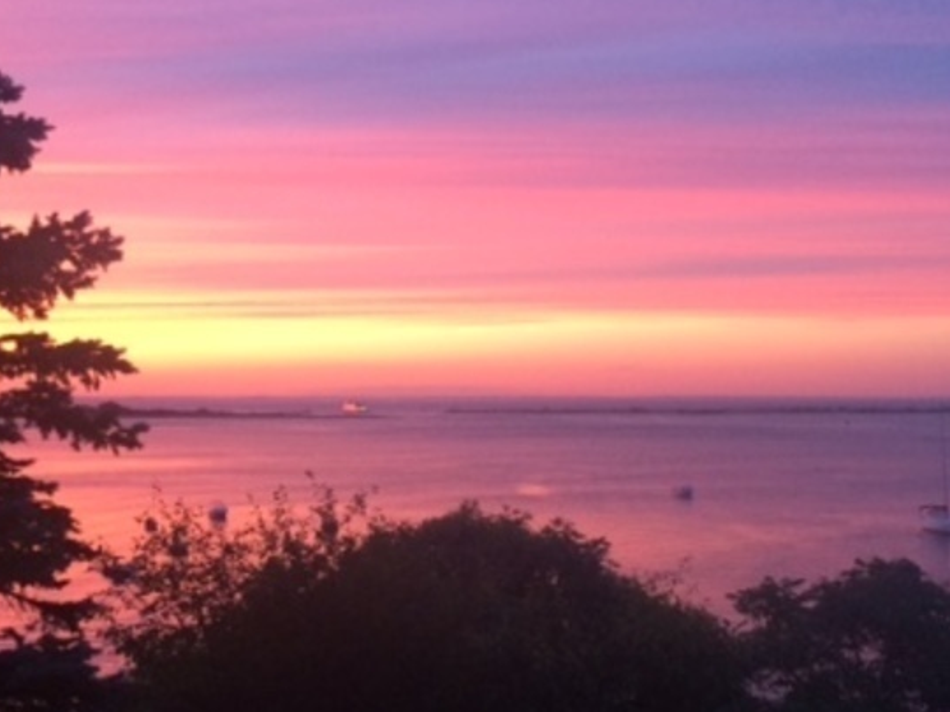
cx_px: 459
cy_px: 362
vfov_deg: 26.6
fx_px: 1509
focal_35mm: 55
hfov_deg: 34.9
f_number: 2.2
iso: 160
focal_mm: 4.15
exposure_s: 1/30
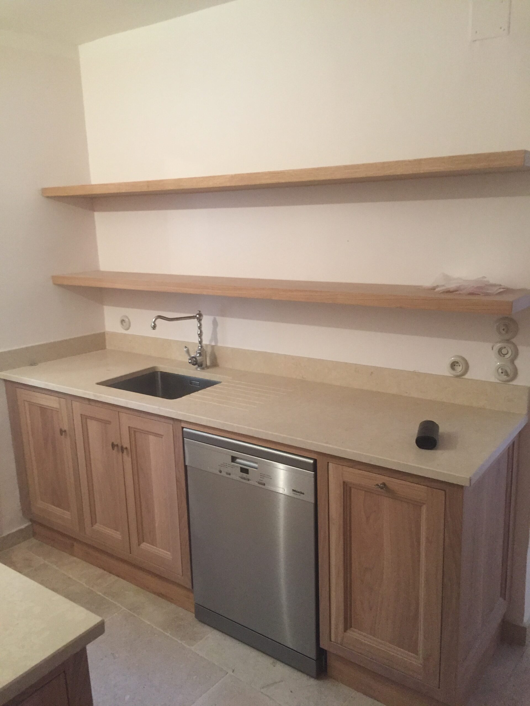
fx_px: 592
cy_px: 353
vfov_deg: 61.7
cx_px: 265
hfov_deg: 48.2
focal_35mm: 29
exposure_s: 1/33
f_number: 2.2
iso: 250
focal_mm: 4.15
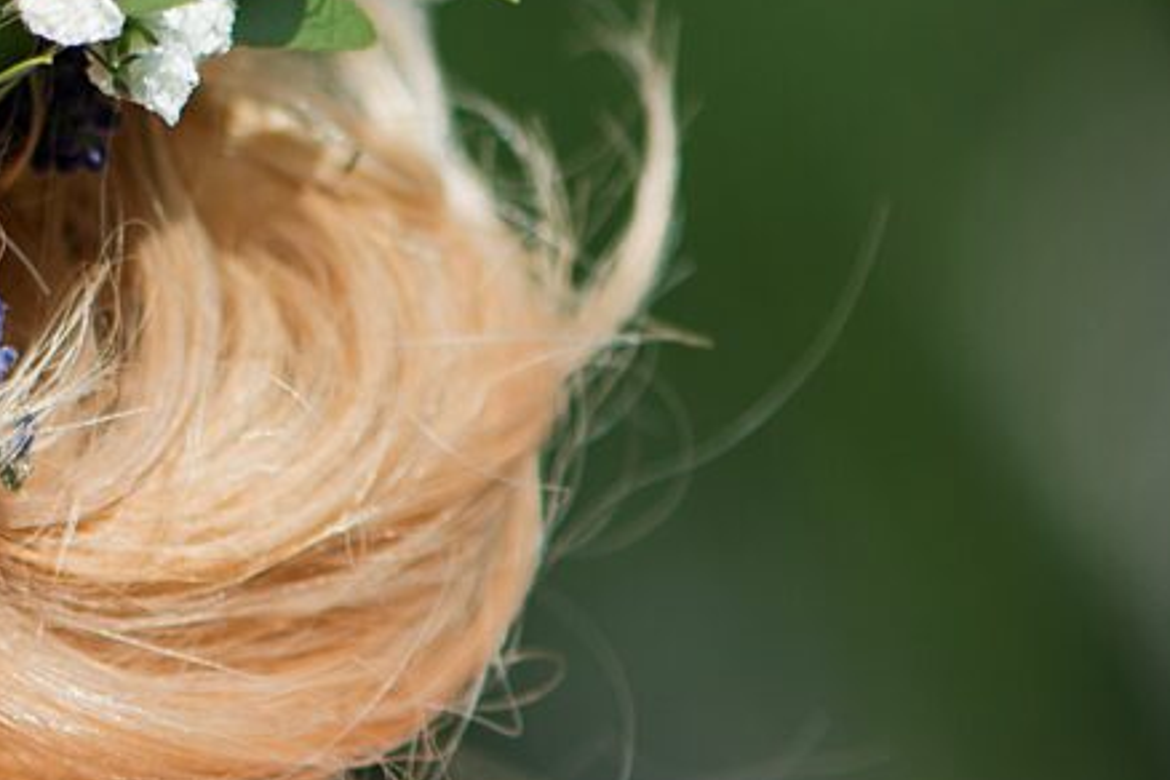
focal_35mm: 491
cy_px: -47
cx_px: -756
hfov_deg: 4.2
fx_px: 15956
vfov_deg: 2.8
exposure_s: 1/1000
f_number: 3
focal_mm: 105
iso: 100
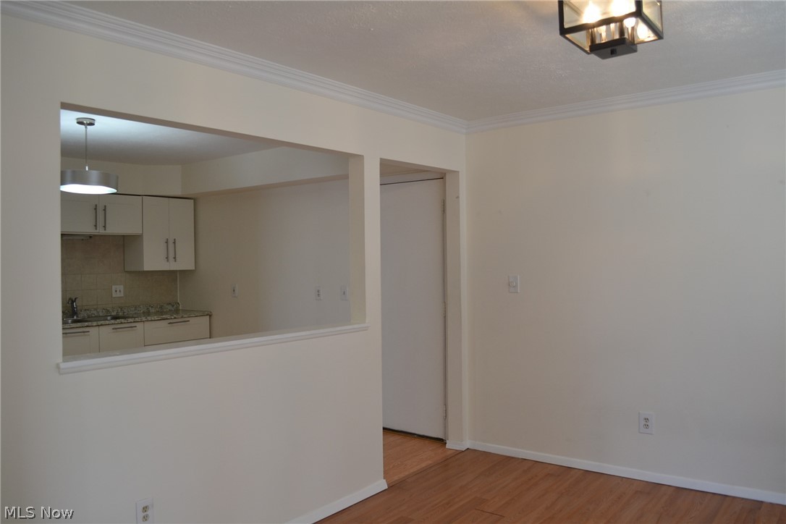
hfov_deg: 67.4
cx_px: 393
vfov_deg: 47.9
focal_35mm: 27
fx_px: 589
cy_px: 262
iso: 400
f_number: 4.5
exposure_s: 1/80
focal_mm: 18
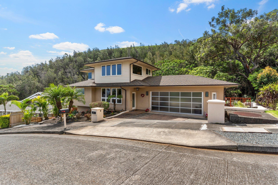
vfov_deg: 70.4
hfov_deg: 93.3
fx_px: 131
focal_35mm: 17
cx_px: 139
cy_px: 92
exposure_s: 1/200
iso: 100
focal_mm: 17
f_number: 8
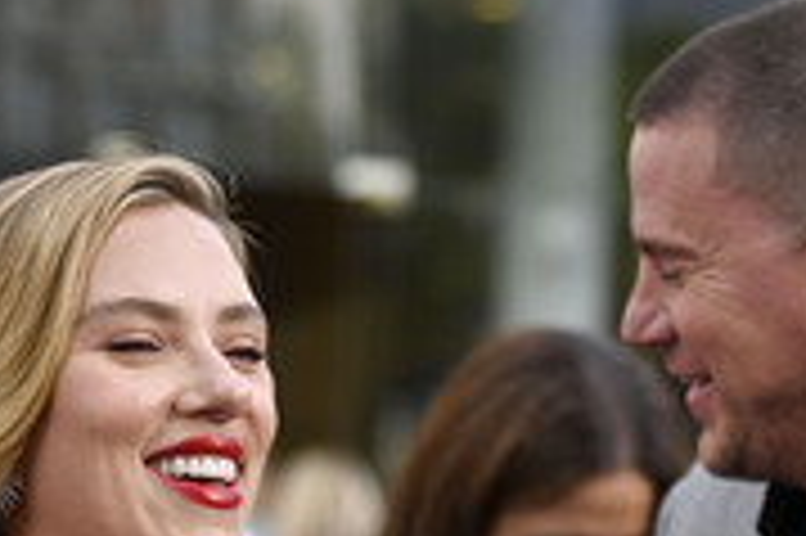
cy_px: 640
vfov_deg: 7.7
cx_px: 480
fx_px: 3937
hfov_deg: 11.7
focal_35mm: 176
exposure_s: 1/1250
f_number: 3.2
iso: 320
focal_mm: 70
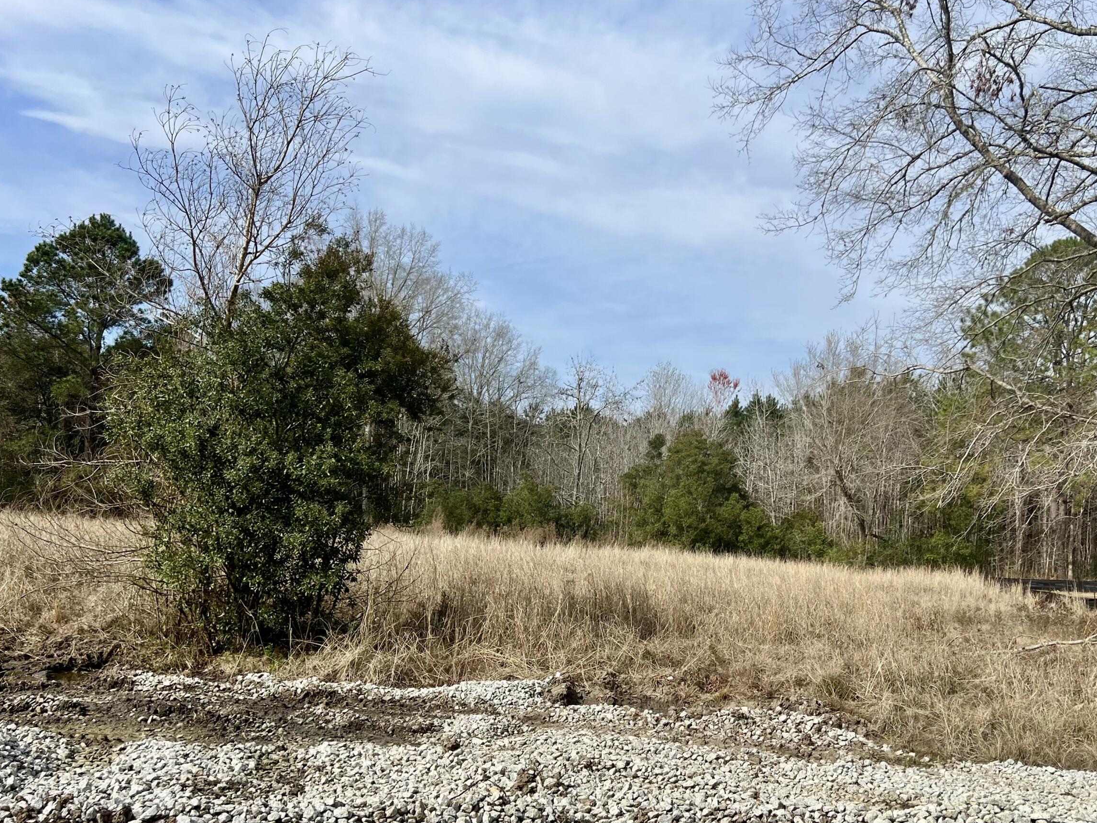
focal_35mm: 34
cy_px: 526
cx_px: 660
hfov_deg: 53.6
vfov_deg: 41.4
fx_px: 1078
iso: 50
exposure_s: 1/5587
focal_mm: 5.7
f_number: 1.5
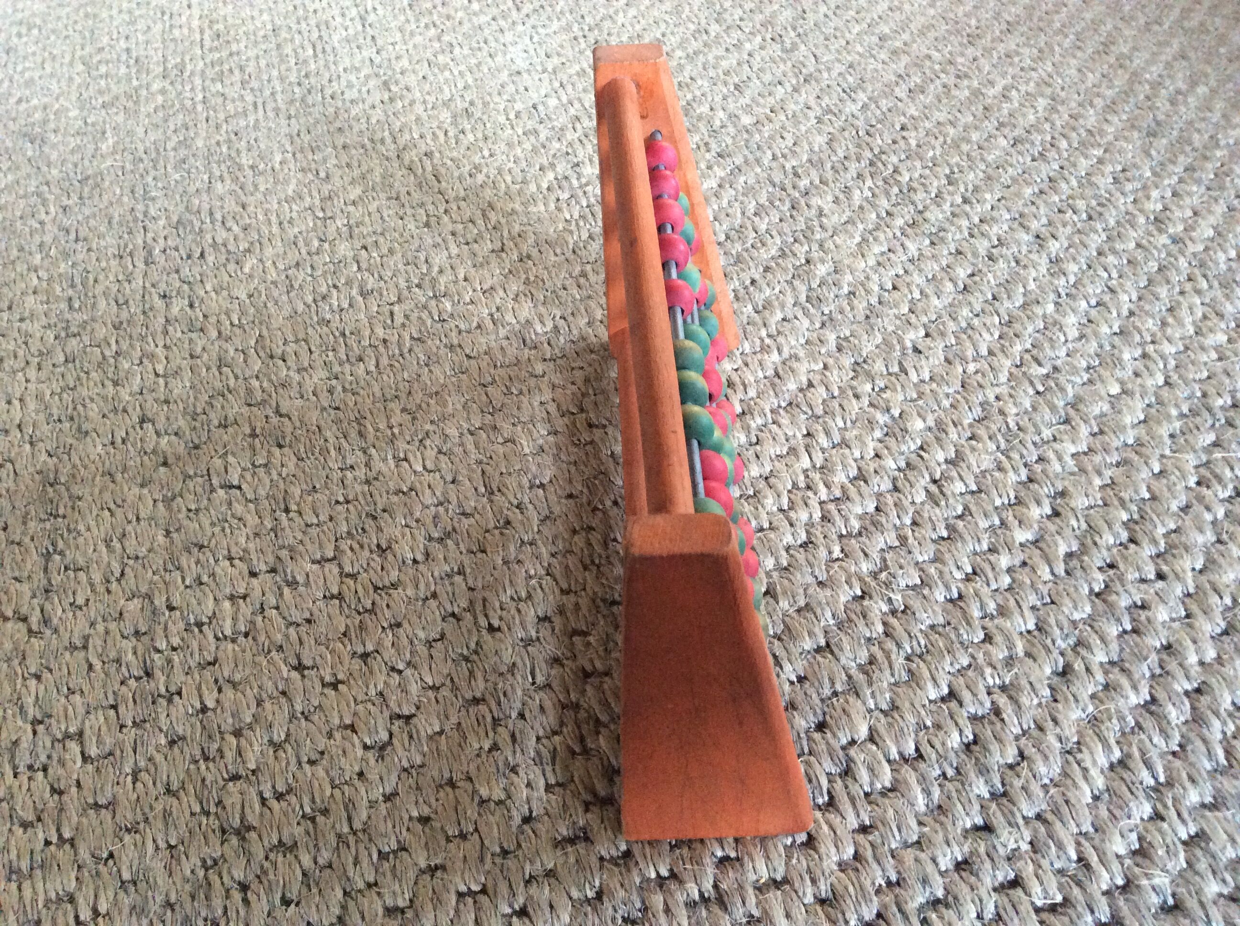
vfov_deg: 44.1
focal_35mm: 32
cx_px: 620
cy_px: 463
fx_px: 1145
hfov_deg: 56.9
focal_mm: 3.3
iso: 250
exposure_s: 1/20
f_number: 2.4
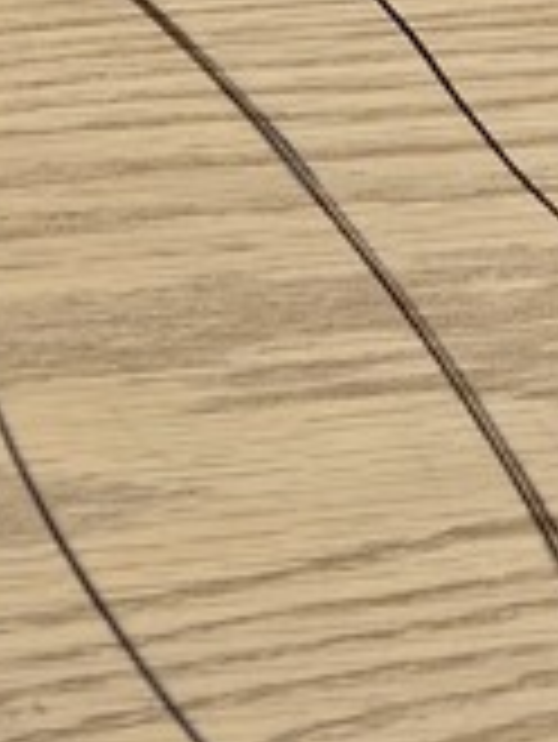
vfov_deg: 12.4
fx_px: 3070
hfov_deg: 9.5
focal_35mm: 143
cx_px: -639
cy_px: -661
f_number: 1.8
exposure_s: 1/120
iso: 250
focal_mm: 5.4
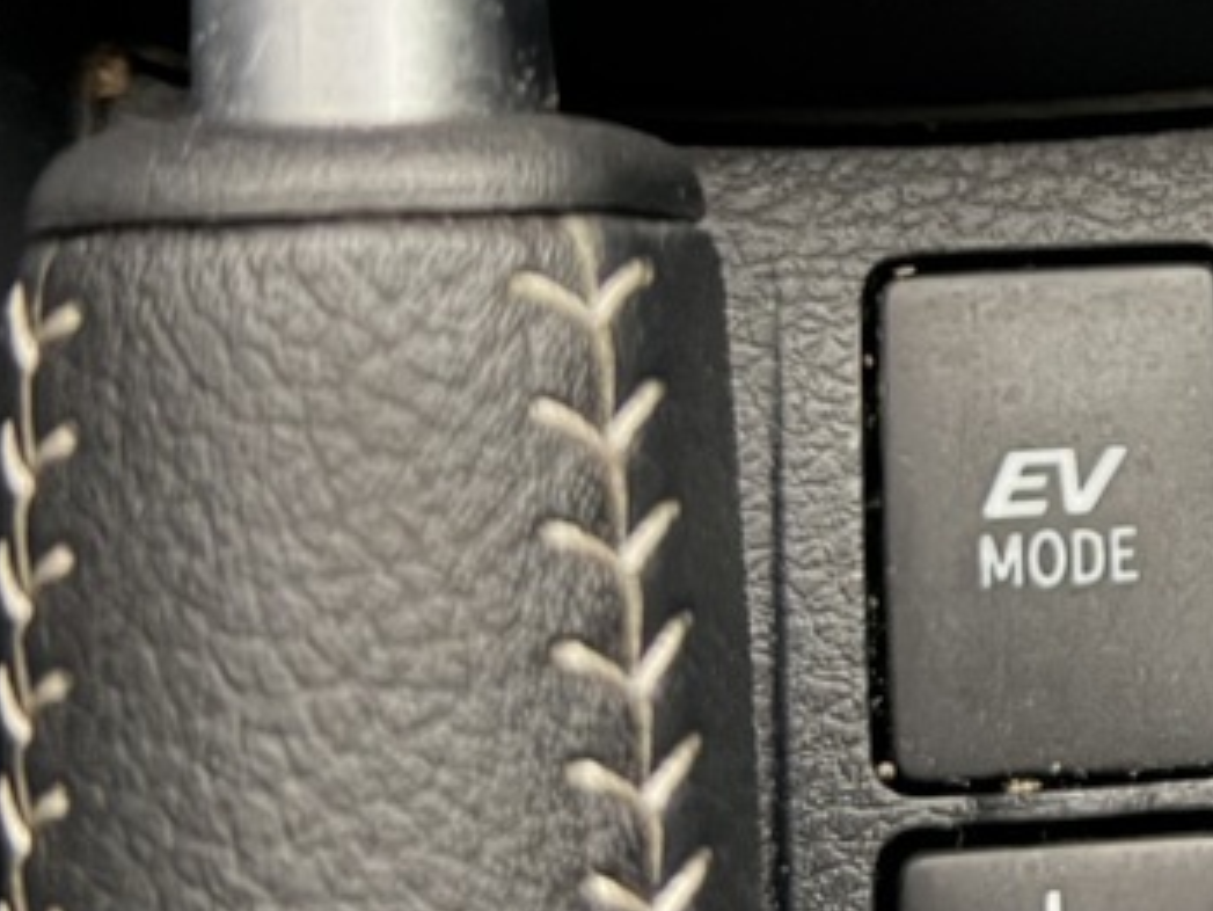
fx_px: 3470
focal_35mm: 99
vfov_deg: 14.9
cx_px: 1620
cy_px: 243
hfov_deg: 18.3
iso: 2000
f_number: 1.78
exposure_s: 1/9
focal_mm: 6.76
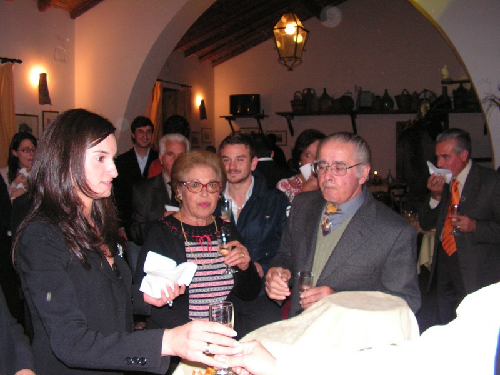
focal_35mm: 36
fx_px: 520
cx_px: 250
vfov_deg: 39.7
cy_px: 188
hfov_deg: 51.4
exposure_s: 1/40
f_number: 3.2
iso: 200
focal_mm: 6
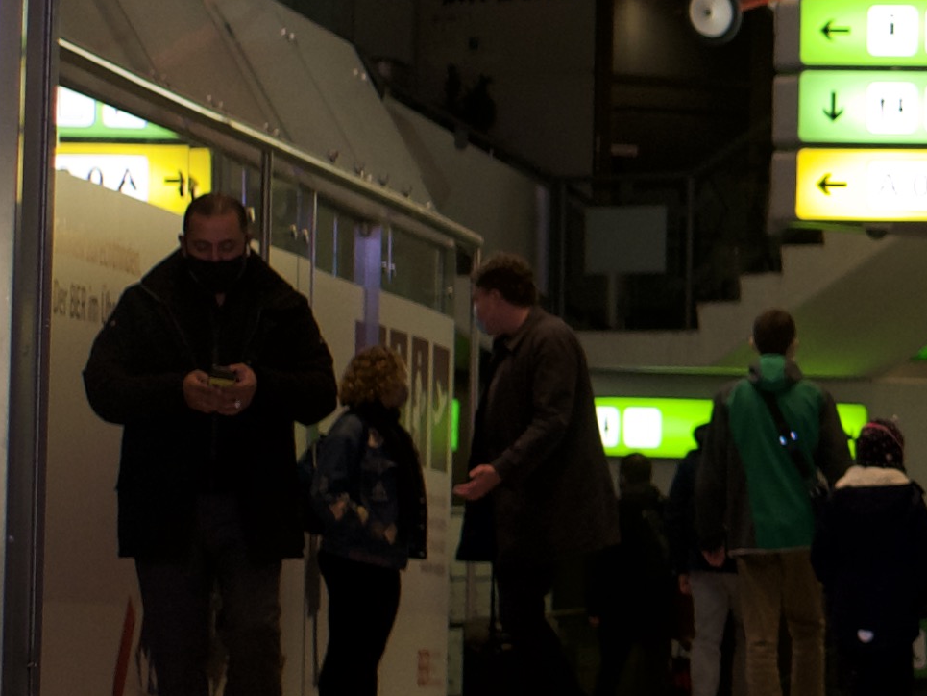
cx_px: 1464
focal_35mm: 238
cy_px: 34
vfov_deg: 6.2
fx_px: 6374
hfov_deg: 8.1
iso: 200
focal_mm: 25
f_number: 1.7
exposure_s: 1/125
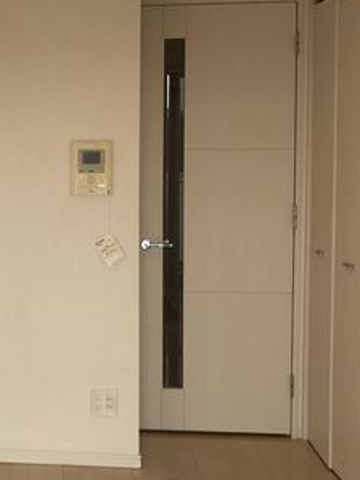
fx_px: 833
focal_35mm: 60
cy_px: 183
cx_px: -55
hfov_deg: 22.7
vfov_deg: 32.1
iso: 20
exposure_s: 1/626
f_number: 1.8
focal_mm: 3.99
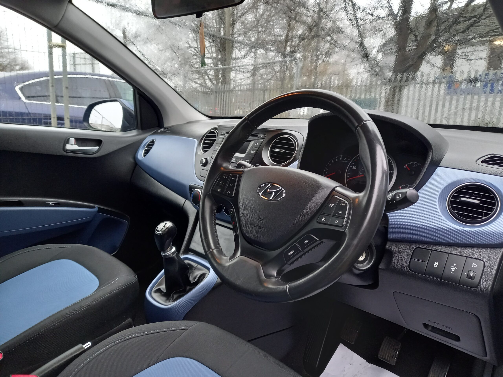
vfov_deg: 54.9
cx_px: 252
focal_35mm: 25
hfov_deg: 69.4
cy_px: 188
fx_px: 363
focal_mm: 4.6
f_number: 2
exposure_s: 1/30
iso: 250
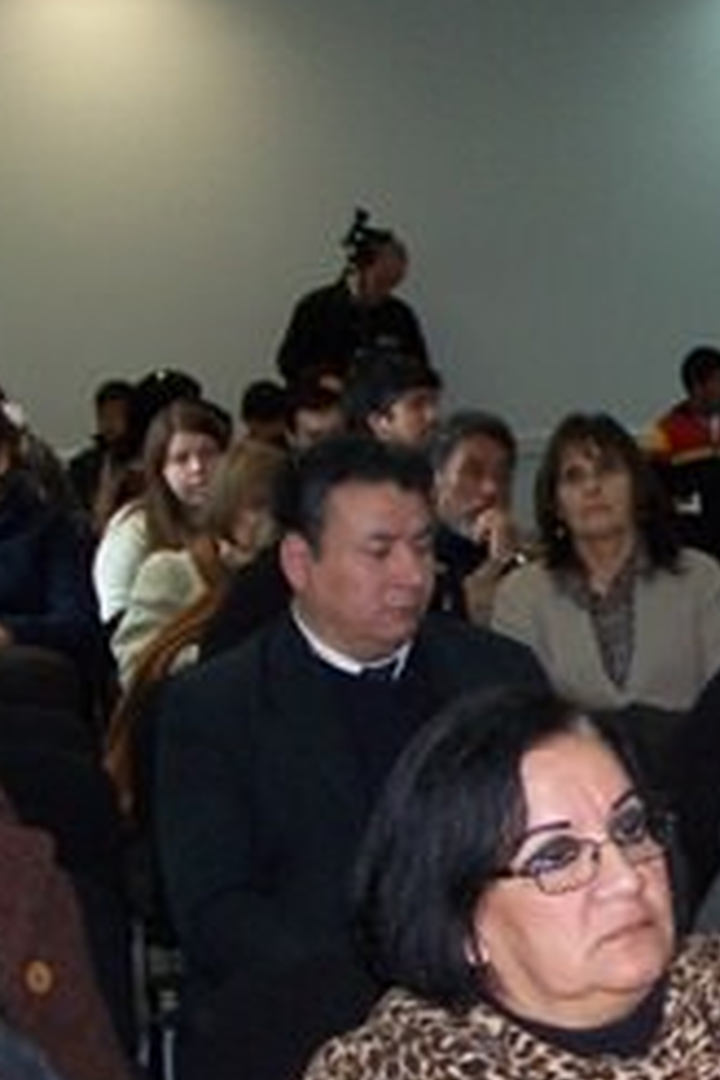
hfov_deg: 13.0
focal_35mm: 103
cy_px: 751
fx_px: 3090
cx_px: 812
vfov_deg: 19.7
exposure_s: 1/60
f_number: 2.8
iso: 140
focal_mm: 6.3
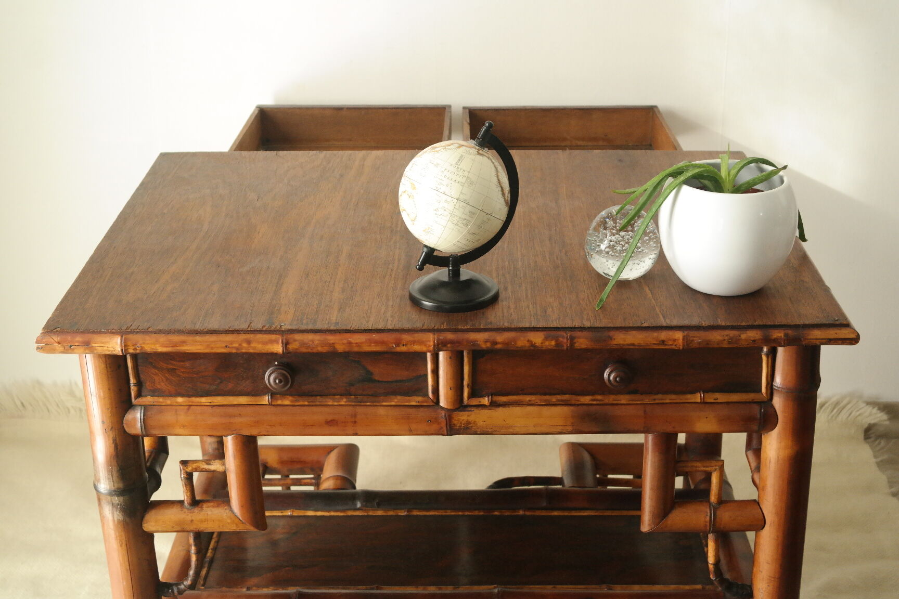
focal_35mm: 53
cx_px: 450
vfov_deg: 25.5
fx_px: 1323
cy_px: 300
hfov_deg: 37.5
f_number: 5.6
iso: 1600
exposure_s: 1/50
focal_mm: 35
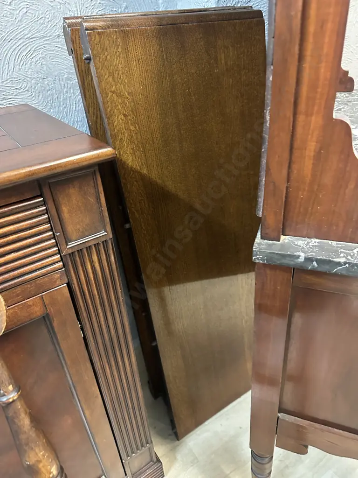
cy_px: 239
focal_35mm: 24
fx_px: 331
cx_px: 179
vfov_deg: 71.6
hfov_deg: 56.8
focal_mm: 6.86
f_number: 1.78
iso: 800
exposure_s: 1/33
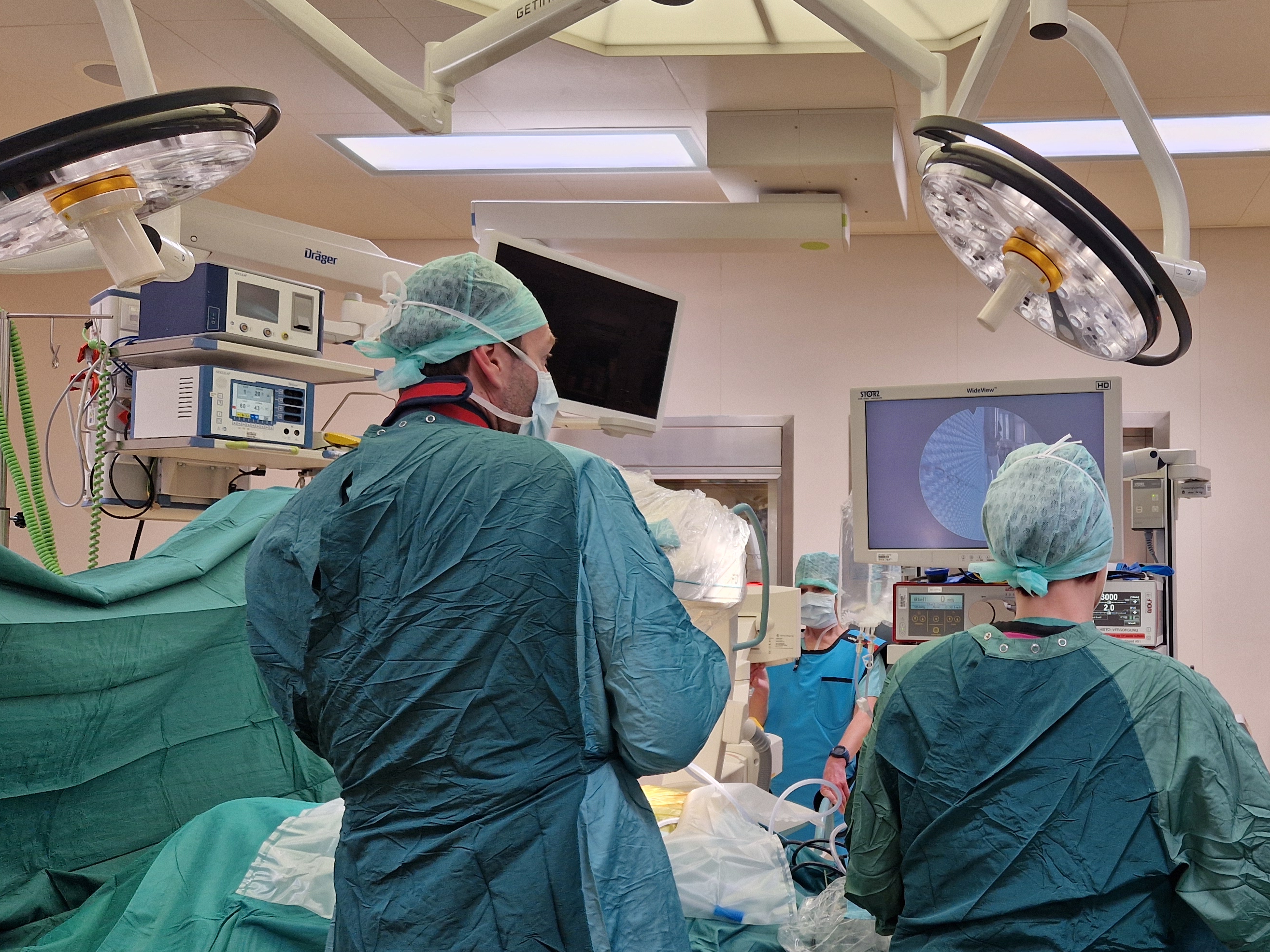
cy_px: 554
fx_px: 1284
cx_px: 907
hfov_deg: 51.0
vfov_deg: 40.6
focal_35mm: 35
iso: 50
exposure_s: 1/180
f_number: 1.8
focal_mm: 5.4
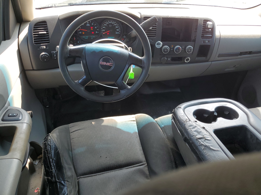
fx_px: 196
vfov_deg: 53.1
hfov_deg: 67.3
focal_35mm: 26
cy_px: 98
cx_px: 130
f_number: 1.5
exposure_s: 1/147
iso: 50
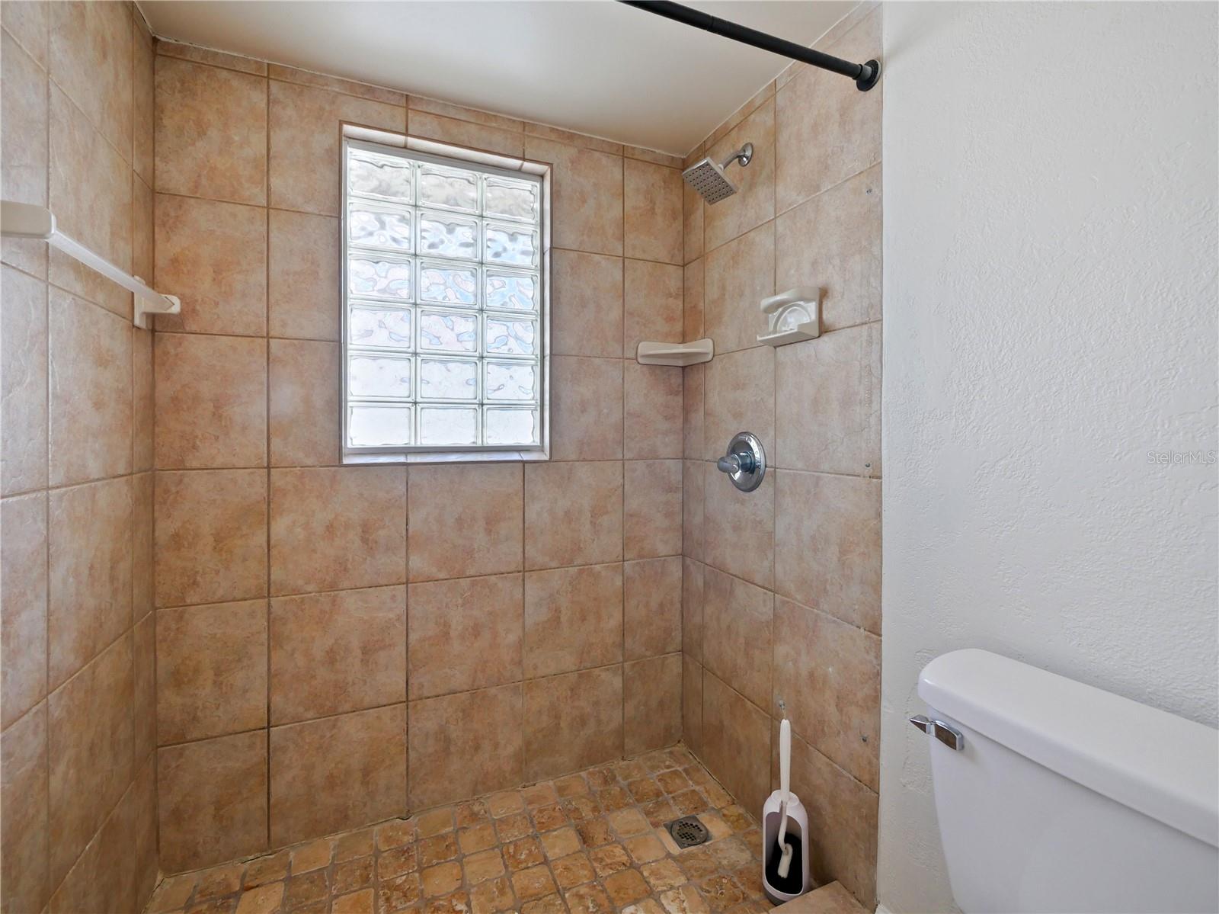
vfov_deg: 85.6
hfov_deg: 102.1
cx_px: 610
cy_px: 457
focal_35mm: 14
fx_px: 493
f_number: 4
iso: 250
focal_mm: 7
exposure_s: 1/60
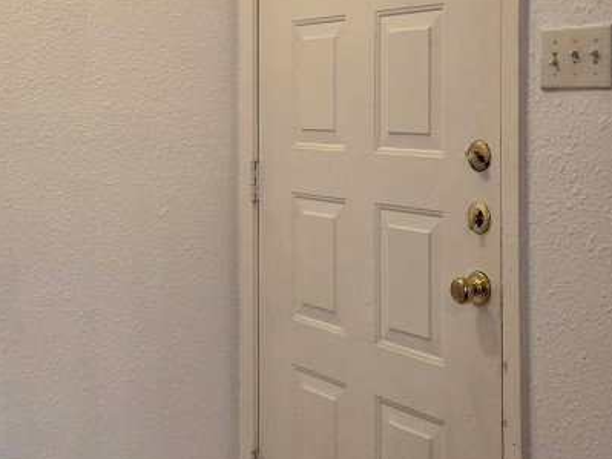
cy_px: 112
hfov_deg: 32.7
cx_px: 291
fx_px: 1043
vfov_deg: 24.5
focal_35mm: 59
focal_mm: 5.4
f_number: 1.8
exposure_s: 1/120
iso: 200
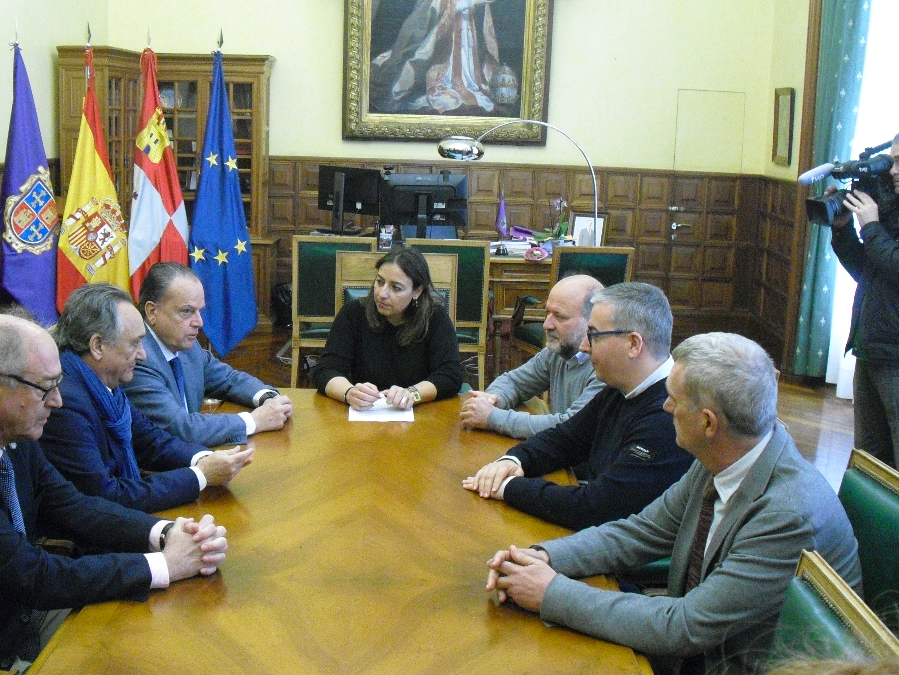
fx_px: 1169
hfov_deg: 42.0
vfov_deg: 32.2
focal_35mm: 45
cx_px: 397
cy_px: 341
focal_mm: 6.3
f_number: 3.1
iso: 800
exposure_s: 1/40
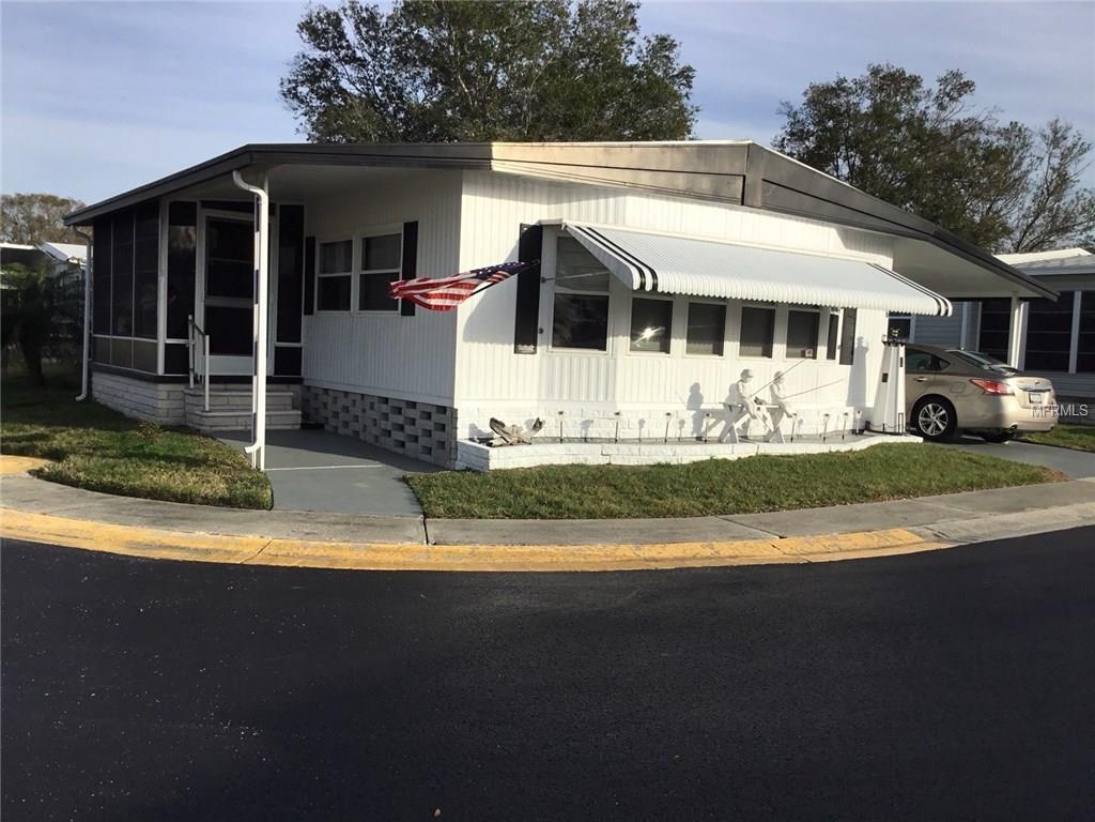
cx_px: 548
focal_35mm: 31
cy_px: 411
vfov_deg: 45.4
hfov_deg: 58.4
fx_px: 981
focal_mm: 3.3
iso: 25
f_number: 2.4
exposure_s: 1/2037
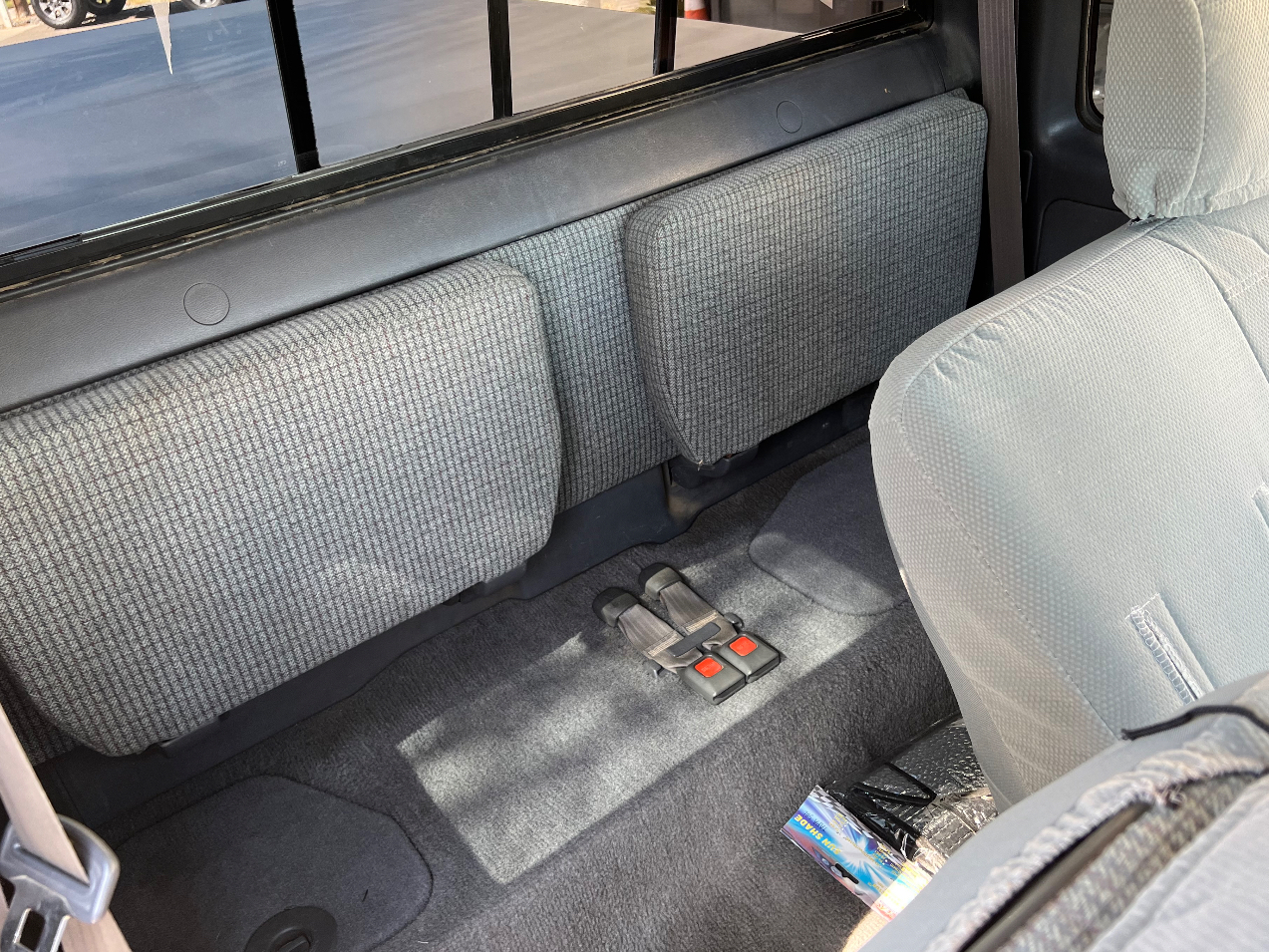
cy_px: 468
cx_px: 623
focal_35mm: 29
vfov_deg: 48.2
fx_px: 1063
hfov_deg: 61.7
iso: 80
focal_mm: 5.7
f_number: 1.5
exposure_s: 1/121
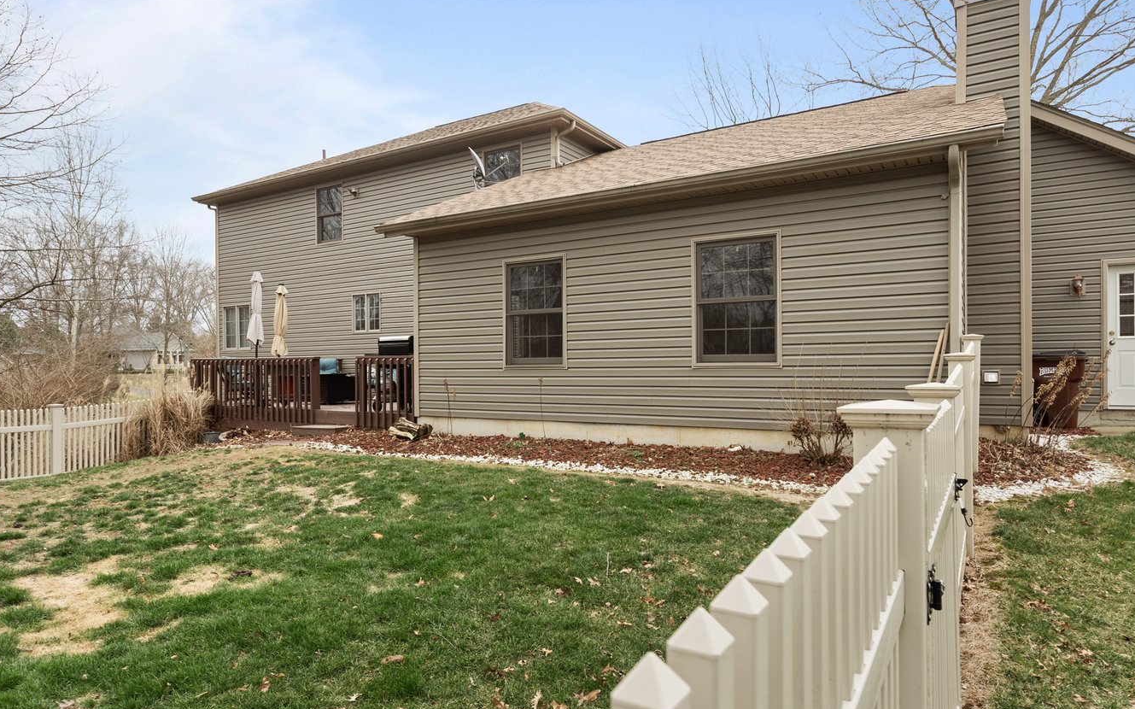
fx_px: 680
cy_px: 332
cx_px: 538
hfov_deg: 79.6
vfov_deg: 55.0
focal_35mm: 22
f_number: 5.6
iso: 100
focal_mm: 14
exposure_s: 1/25
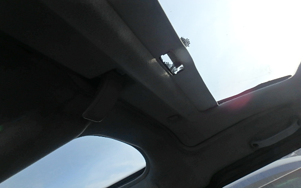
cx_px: 150
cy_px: 72
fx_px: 189
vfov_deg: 52.5
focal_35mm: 23
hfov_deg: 77.2
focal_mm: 3.7
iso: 125
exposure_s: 1/500
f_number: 6
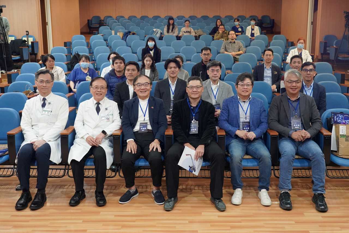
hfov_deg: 53.1
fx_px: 349
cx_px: 174
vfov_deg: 36.9
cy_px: 116
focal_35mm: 36
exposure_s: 1/160
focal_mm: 36
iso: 6400
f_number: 4
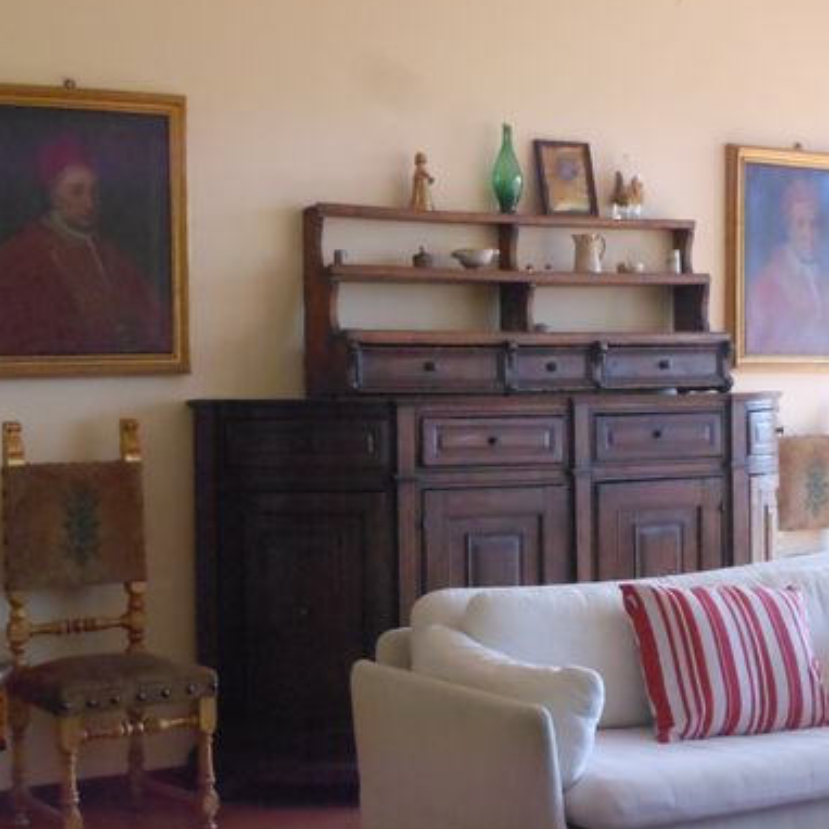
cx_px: 597
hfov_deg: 22.9
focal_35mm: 75
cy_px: 391
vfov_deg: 23.1
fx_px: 2032
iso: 800
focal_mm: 9.6
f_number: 4.9
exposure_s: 1/100
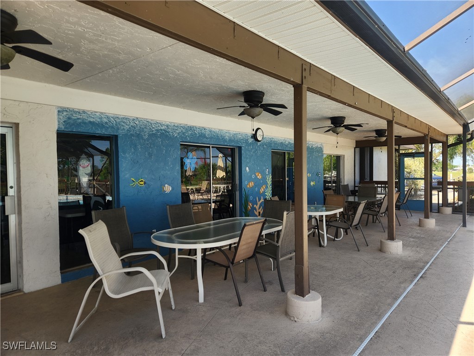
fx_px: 315
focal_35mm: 23
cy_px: 178
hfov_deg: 73.9
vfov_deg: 58.9
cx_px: 237
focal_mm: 5.4
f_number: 1.8
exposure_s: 1/194
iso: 20
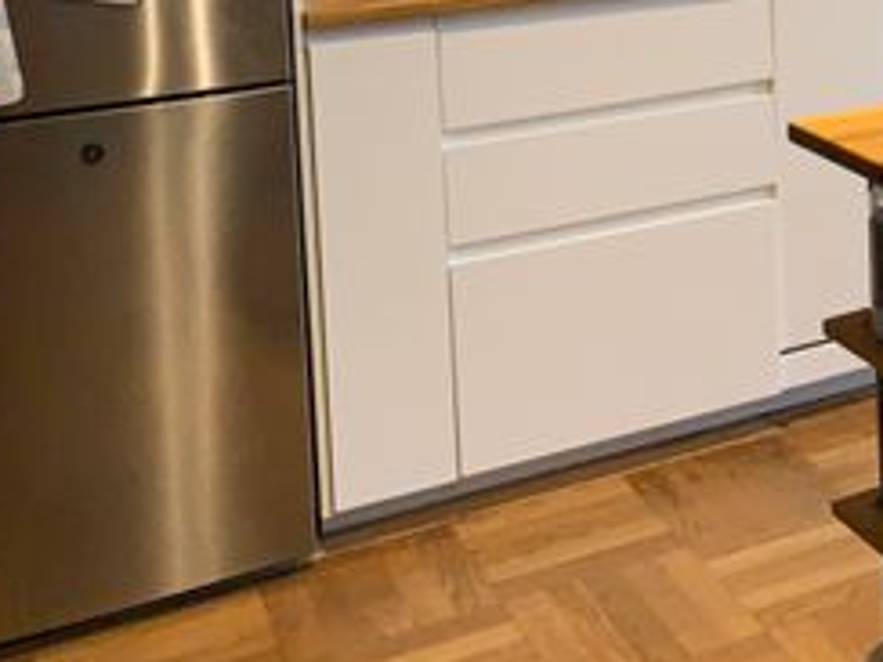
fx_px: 1633
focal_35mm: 64
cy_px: -112
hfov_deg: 27.1
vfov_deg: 21.4
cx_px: 1035
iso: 250
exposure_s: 1/33
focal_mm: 4.25
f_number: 1.8
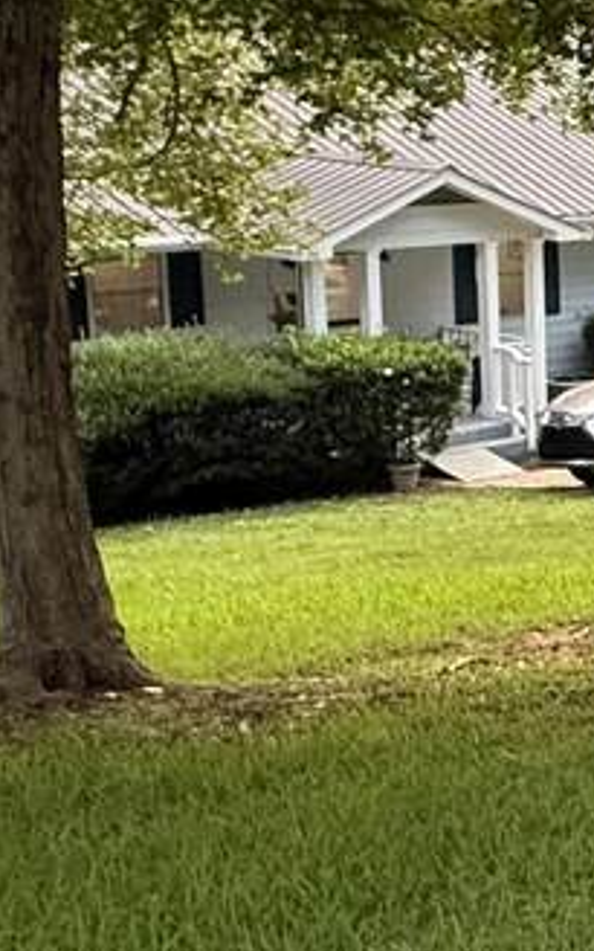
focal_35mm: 58
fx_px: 1502
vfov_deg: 32.8
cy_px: 43
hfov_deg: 16.7
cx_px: 1194
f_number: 2.2
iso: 320
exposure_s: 1/75
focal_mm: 2.22
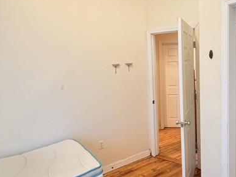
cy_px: 80
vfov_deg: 49.7
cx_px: 171
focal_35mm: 28
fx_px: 191
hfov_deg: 60.7
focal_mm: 2.22
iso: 200
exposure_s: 1/60
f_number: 2.2
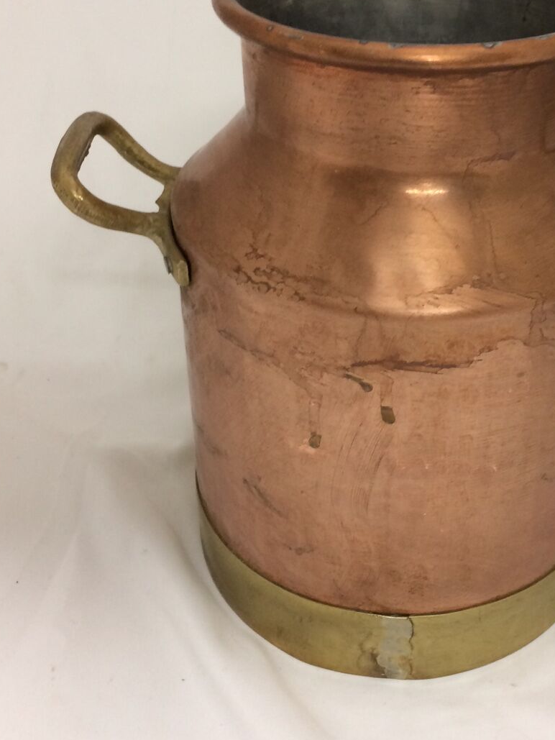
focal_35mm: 46
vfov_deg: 41.1
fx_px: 983
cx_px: 383
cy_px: 305
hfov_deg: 31.2
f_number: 2.2
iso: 125
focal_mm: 4.15
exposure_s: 1/33
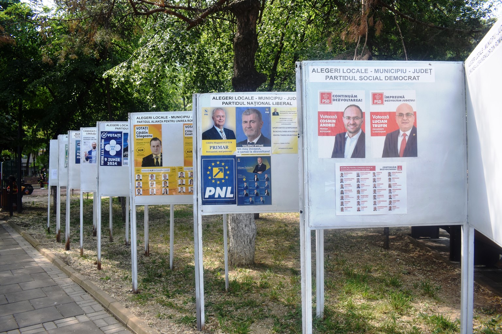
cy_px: 167
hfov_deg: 67.4
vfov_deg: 47.9
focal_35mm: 27
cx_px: 251
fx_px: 376
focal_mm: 18
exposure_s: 1/250
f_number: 5.6
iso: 280
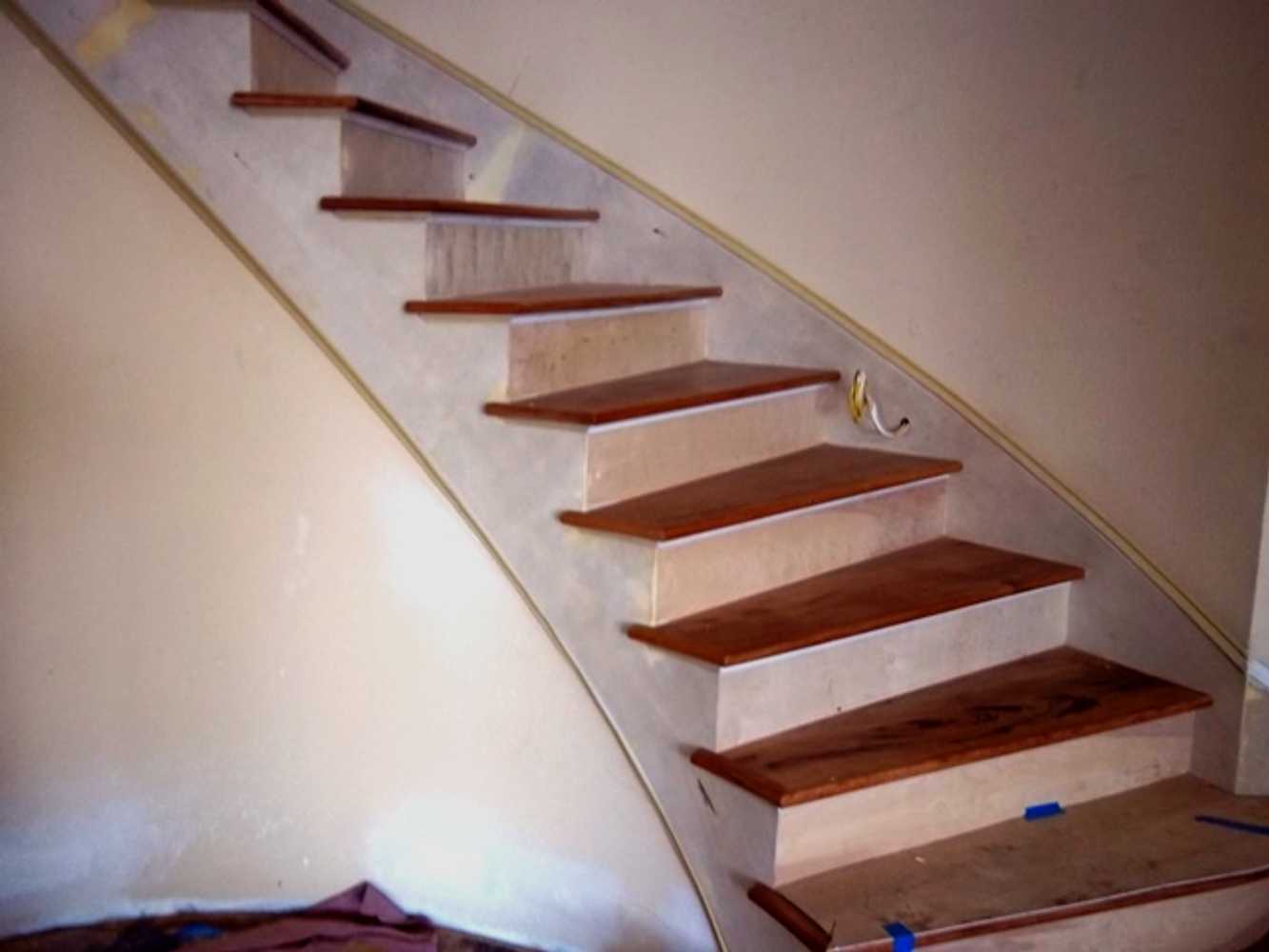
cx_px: 634
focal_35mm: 36
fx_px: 1320
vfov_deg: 39.7
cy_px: 476
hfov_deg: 51.4
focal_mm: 6.5
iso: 160
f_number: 3.1
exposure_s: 1/25
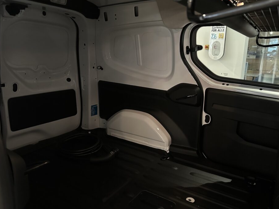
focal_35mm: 27
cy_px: 105
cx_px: 139
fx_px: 218
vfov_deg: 51.4
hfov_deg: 65.3
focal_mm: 6.86
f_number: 1.78
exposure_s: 1/25
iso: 1250
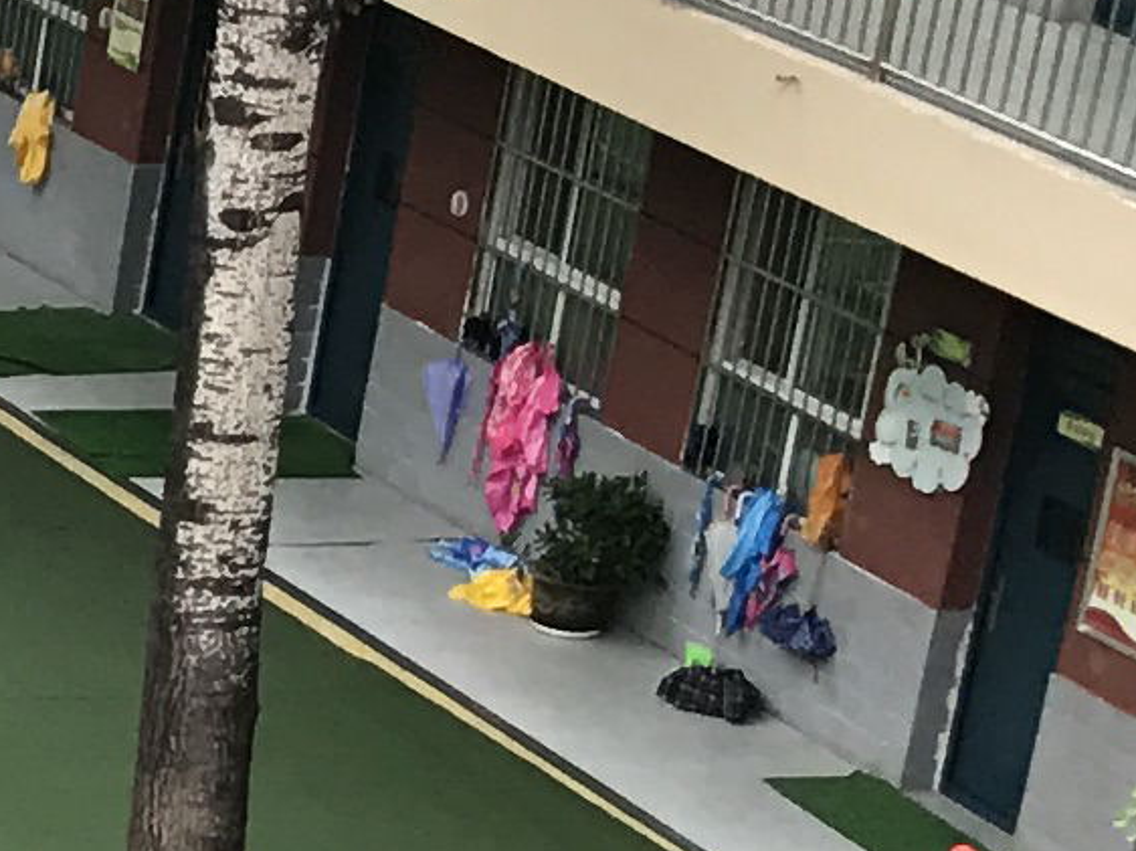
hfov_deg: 8.2
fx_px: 6593
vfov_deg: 7.3
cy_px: 924
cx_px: -2383
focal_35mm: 201
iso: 20
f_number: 1.8
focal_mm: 3.99
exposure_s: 1/310
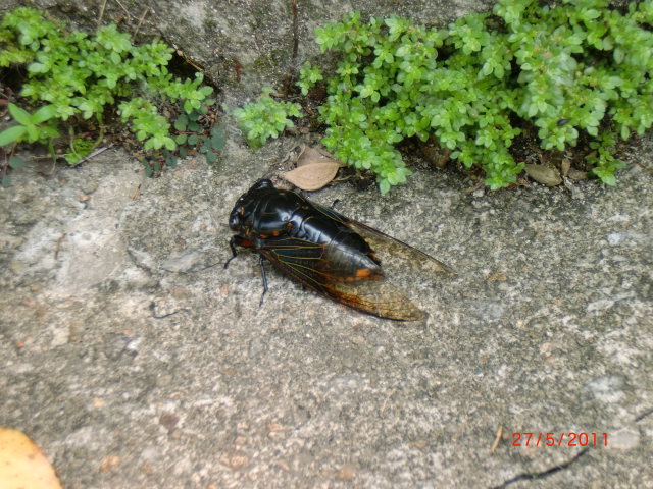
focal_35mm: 106
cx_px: 326
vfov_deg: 14.0
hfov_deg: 18.5
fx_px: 2000
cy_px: 244
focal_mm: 18.9
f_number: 5.9
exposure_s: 1/100
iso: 100
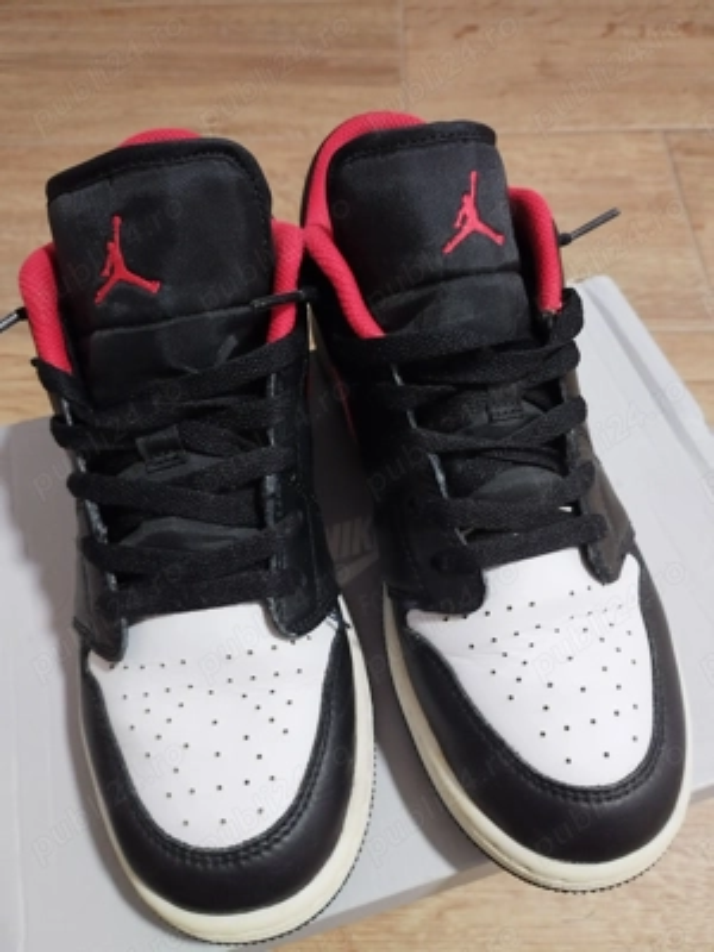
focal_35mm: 26
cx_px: 357
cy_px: 476
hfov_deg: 53.1
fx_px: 715
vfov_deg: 67.3
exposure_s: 1/20
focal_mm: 6.24
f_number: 1.8
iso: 966
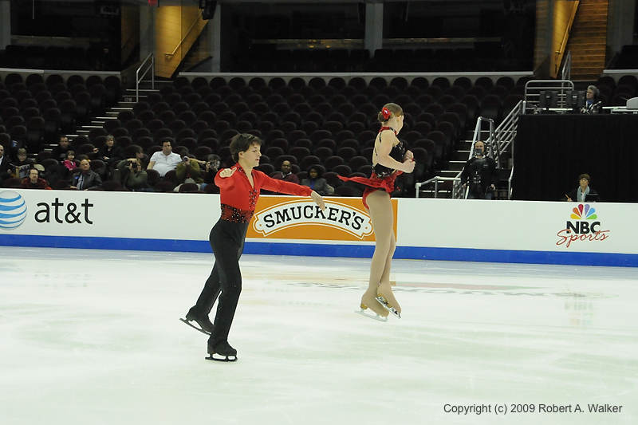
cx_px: 319
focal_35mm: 78
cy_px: 212
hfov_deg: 26.0
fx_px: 1382
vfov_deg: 17.5
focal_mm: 52
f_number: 5.6
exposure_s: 1/800
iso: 3200
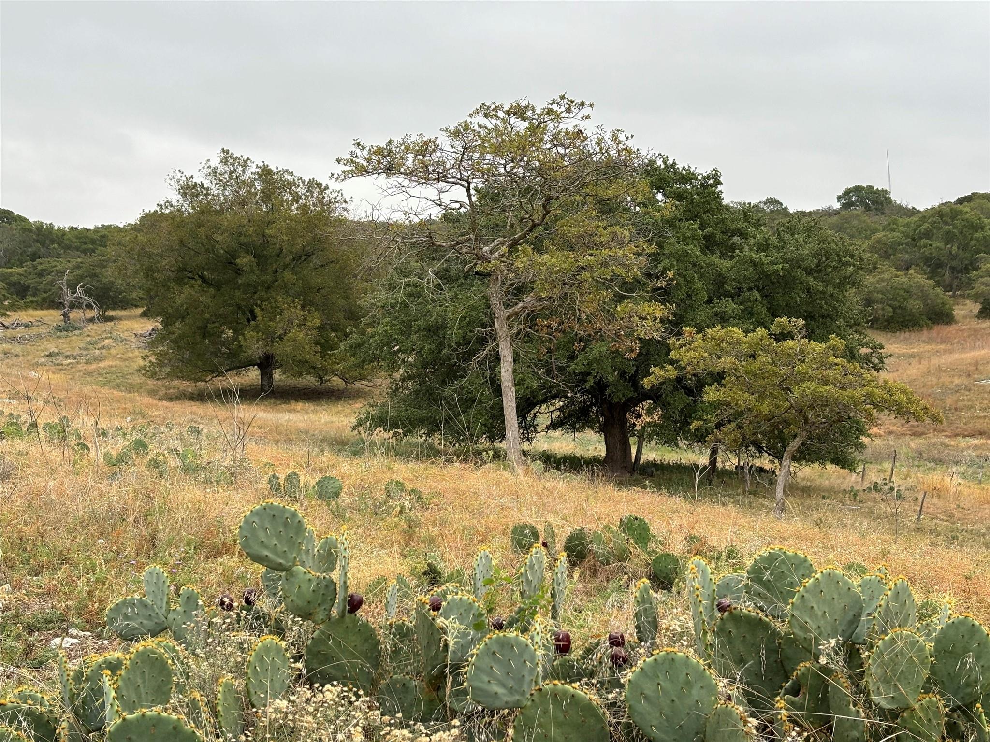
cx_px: 495
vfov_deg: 28.0
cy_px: 371
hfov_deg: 36.8
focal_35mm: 52
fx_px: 1487
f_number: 1.6
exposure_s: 1/140
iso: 32
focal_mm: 5.96
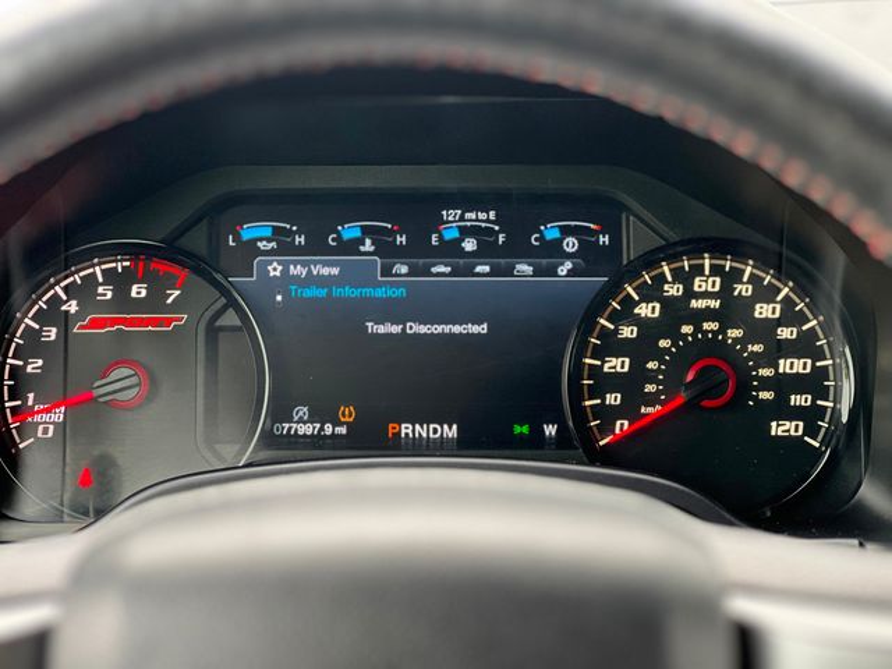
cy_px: 334
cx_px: 446
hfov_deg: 25.3
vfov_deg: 19.1
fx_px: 1984
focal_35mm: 77
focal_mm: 9
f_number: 2.8
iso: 160
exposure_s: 1/40
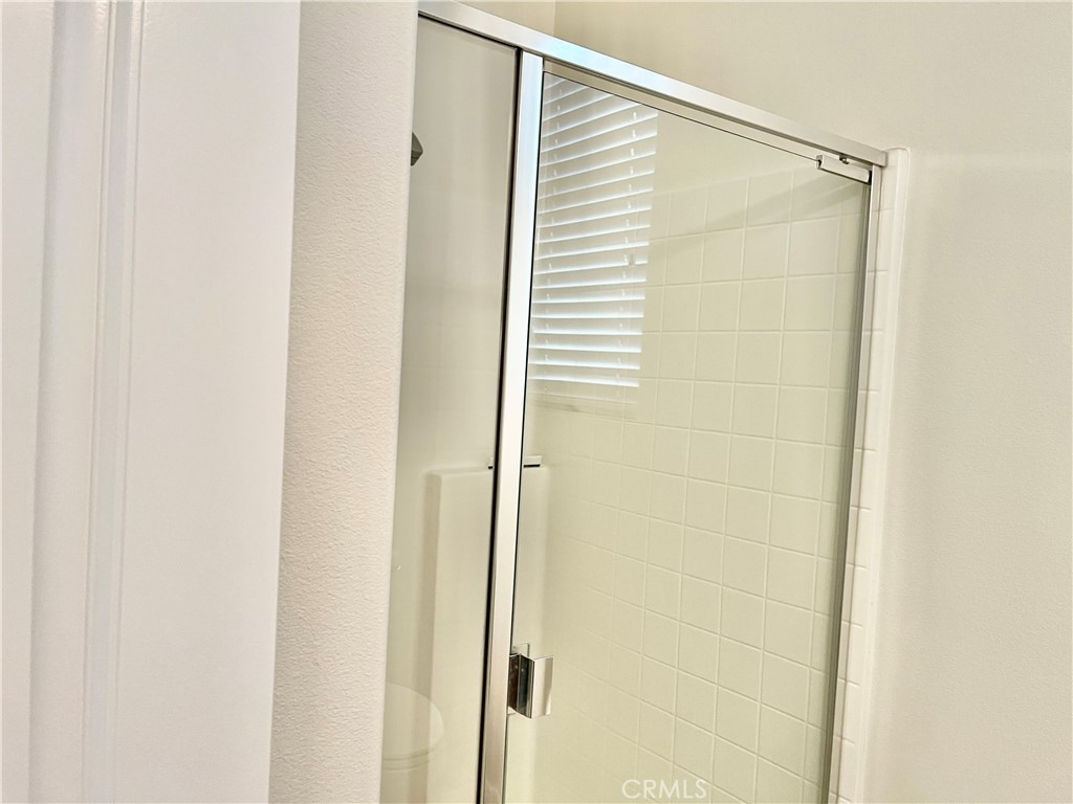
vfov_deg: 53.1
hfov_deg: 67.3
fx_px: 806
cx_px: 536
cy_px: 402
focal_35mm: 26
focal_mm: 5.1
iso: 80
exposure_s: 1/60
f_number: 1.6
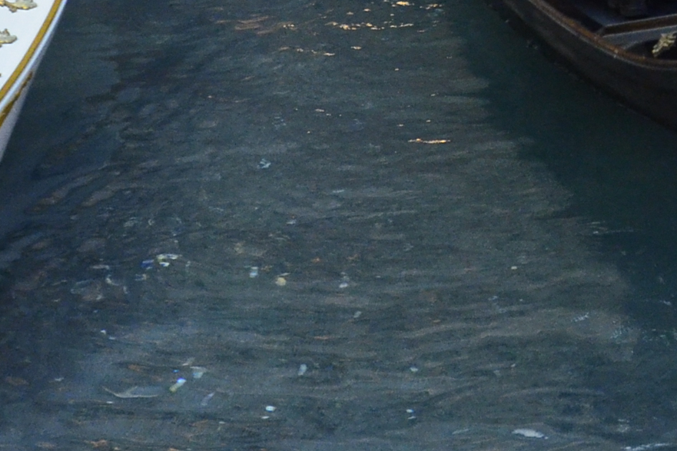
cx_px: 656
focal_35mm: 157
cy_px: -326
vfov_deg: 8.4
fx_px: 2954
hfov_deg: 12.9
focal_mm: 25
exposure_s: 1/15
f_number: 6.3
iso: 2000
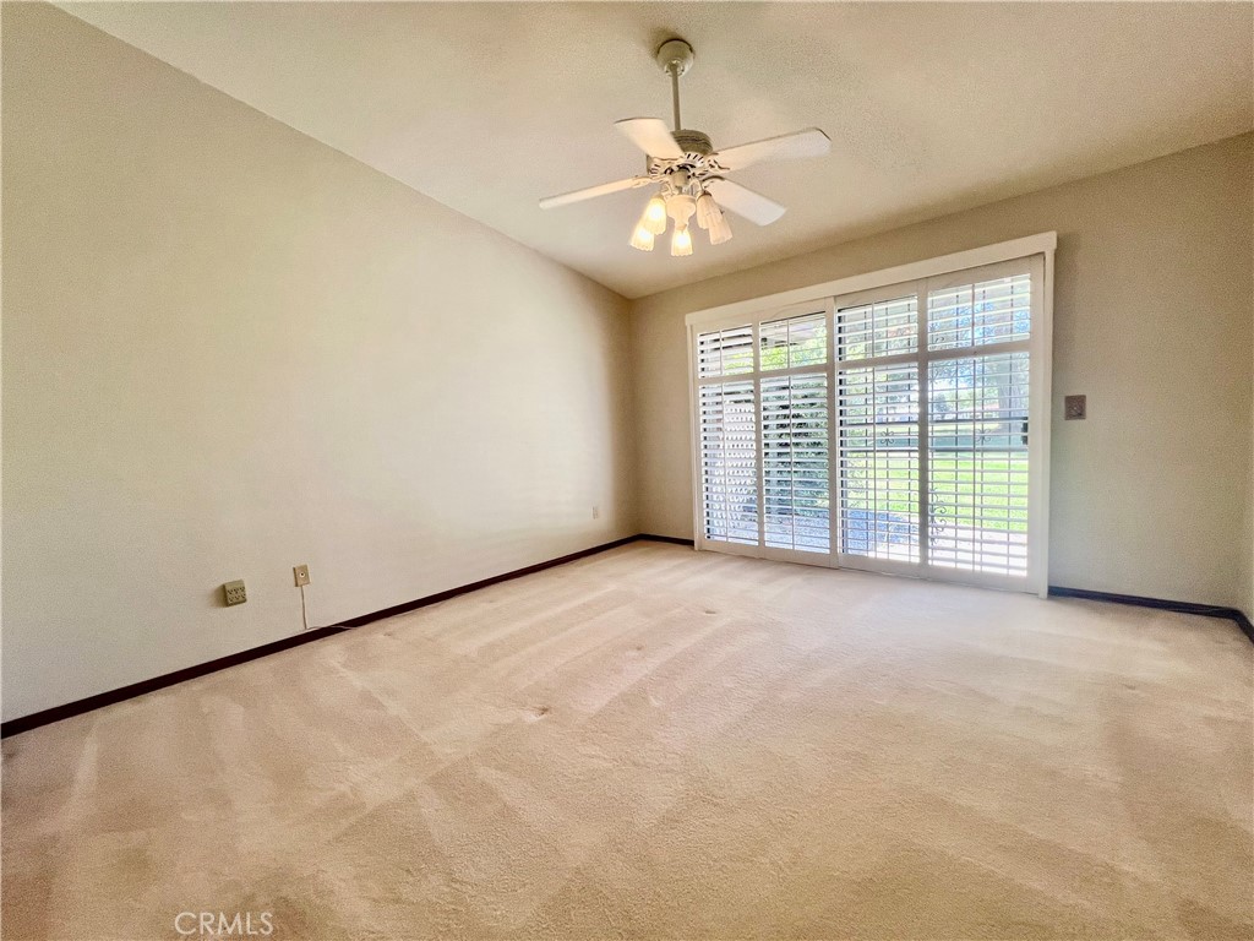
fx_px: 471
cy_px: 470
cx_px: 627
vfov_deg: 89.9
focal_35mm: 13
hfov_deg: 106.2
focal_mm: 1.57
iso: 100
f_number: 1.8
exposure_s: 1/120
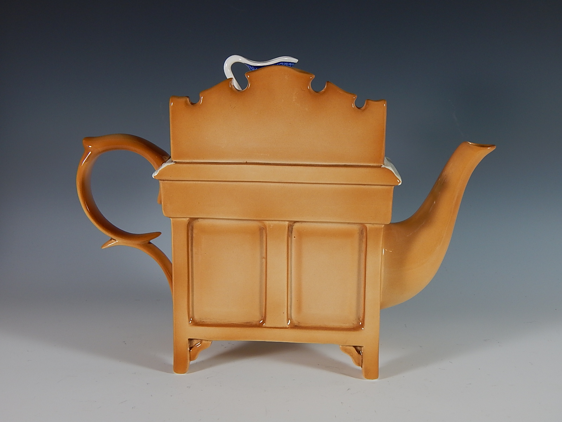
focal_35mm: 48
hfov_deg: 39.7
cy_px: 211
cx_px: 281
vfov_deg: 30.3
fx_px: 779
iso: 125
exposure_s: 1/50
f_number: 3.7
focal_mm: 8.6
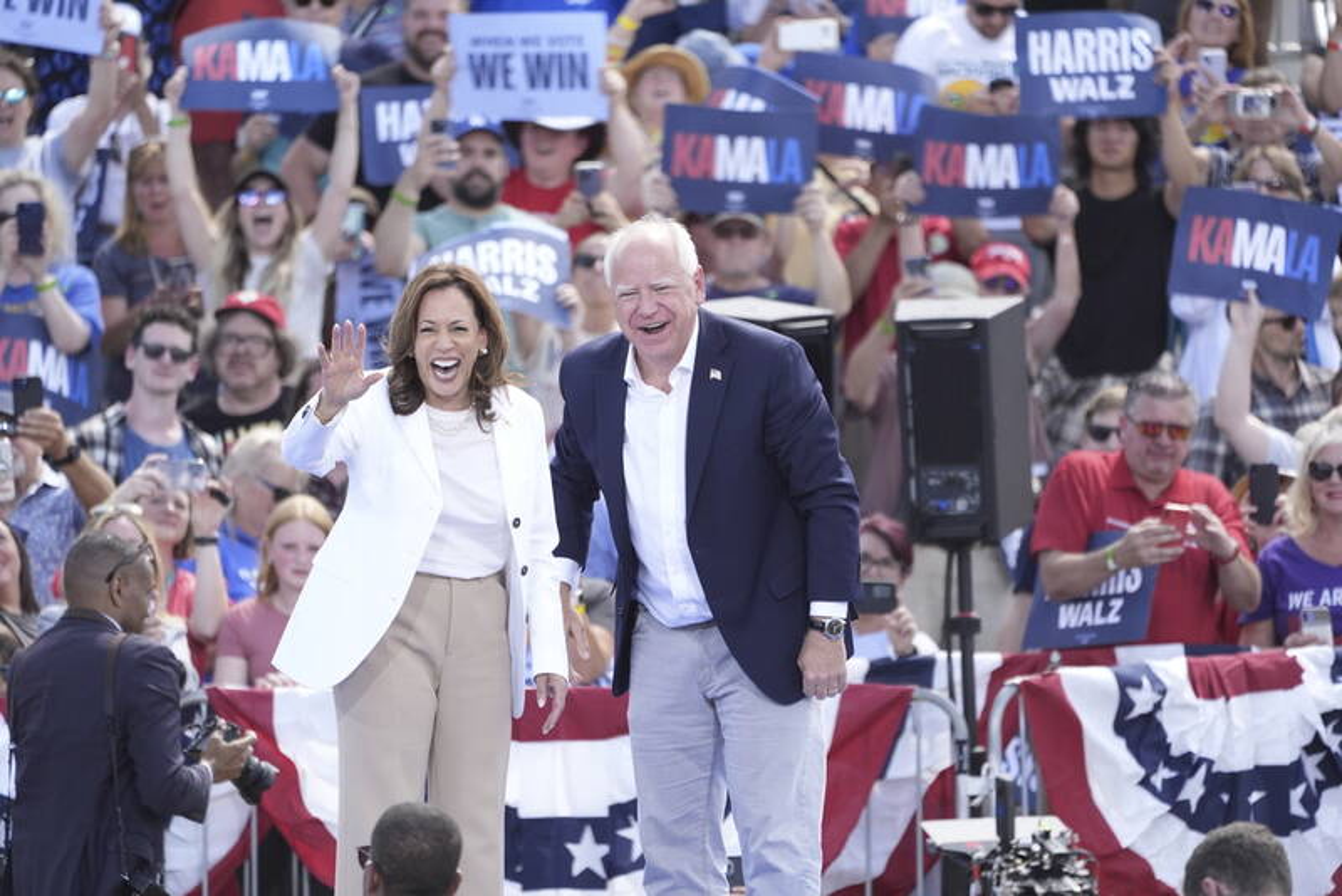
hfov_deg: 5.2
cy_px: 448
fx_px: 14916
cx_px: 671
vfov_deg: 3.4
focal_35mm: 400
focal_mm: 400
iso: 1250
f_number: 5.6
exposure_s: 1/2000
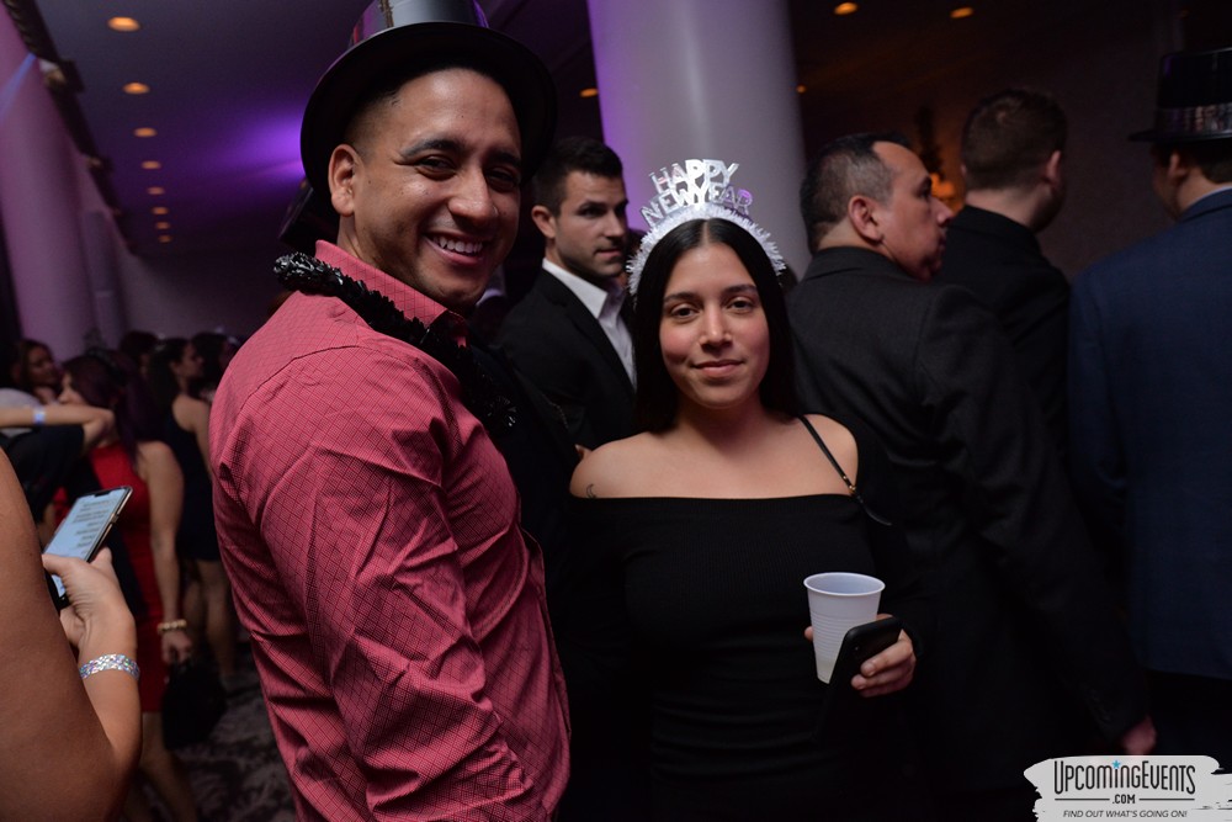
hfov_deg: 61.9
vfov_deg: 43.6
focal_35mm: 30
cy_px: 411
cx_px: 616
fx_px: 1027
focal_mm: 30
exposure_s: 1/100
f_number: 5.6
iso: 2000
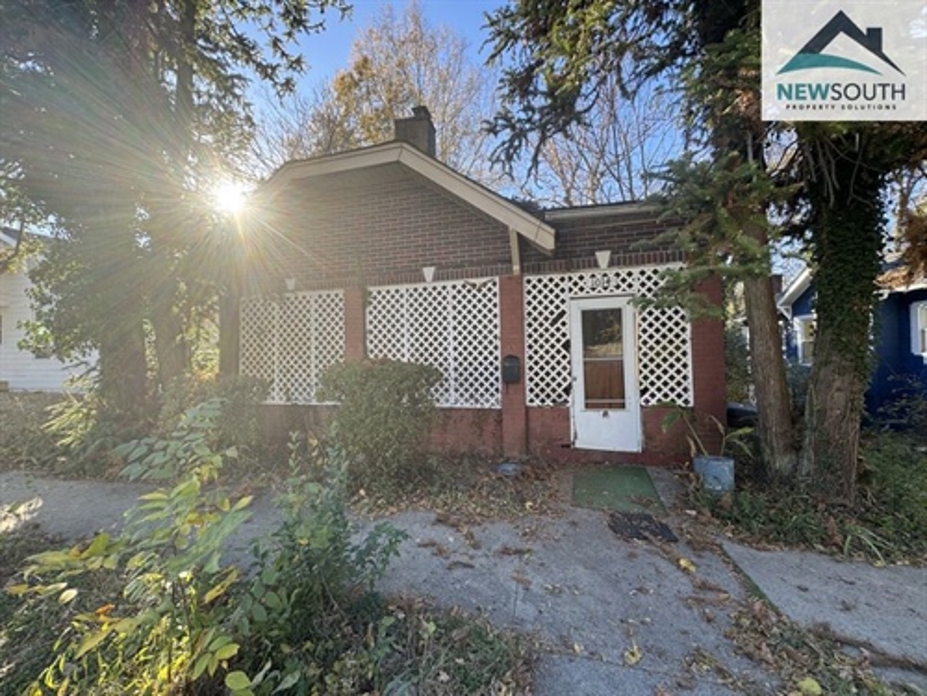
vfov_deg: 85.7
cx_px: 464
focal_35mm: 14
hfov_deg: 102.1
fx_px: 375
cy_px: 348
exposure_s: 1/138
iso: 40
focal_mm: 2.22
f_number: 2.2
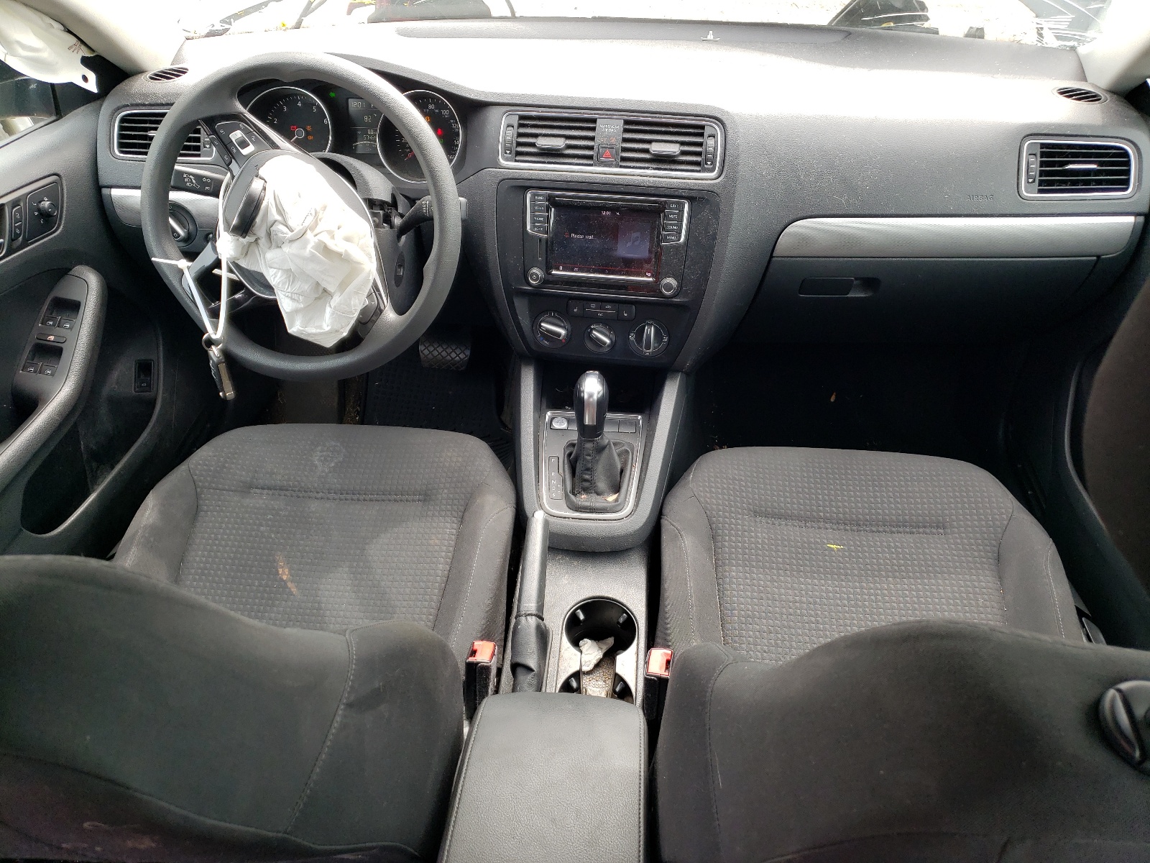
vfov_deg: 53.1
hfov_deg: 67.3
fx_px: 864
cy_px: 432
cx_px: 575
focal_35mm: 26
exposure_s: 1/156
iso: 50
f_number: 1.5
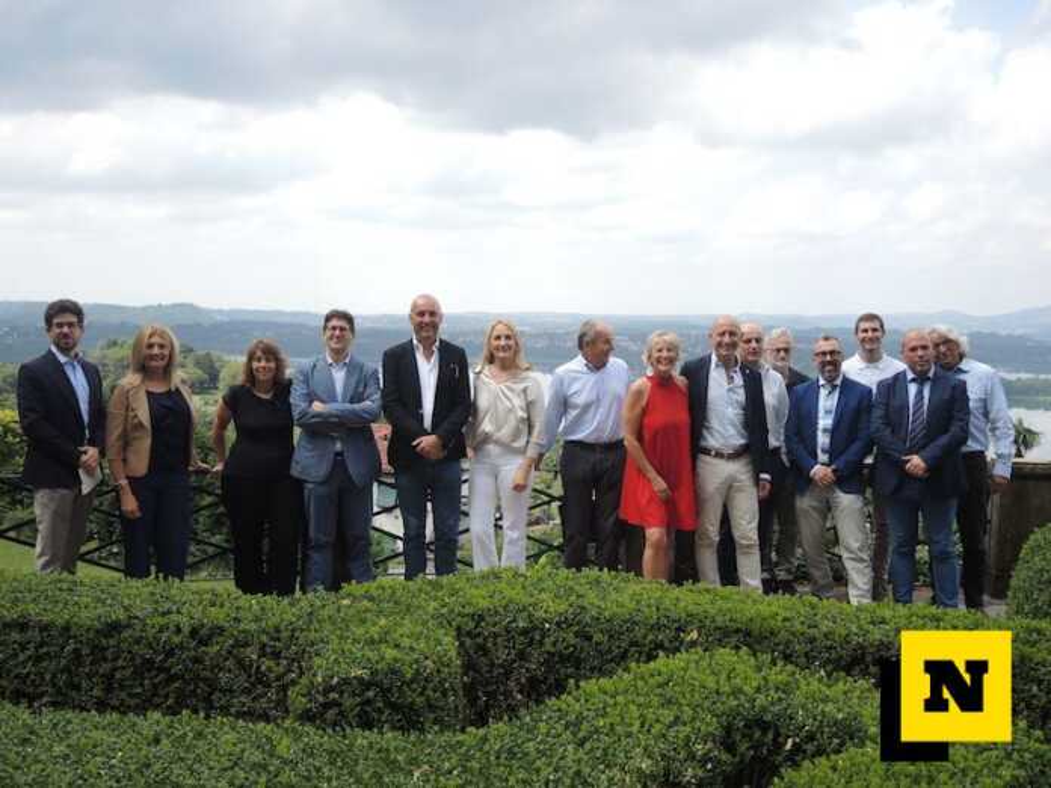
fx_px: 1002
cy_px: 394
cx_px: 526
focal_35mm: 33
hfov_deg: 55.4
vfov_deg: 42.9
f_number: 2
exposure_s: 1/1000
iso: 80
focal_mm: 7
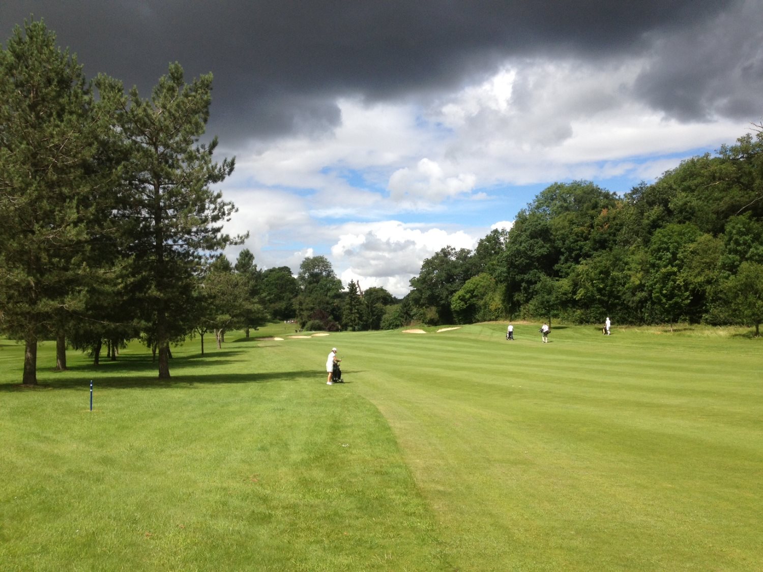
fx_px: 771
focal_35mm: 35
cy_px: 286
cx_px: 382
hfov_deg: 52.6
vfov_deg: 40.7
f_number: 2.4
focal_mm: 4.28
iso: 64
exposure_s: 1/1972
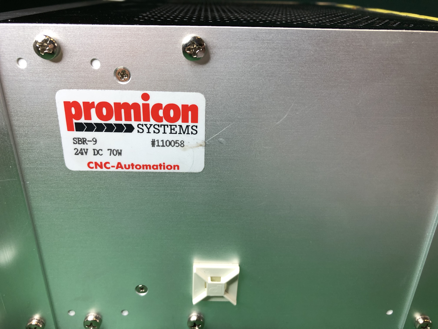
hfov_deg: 63.4
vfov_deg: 49.7
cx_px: 219
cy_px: 164
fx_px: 354
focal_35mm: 28
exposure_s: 1/100
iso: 40
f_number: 1.8
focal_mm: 3.99
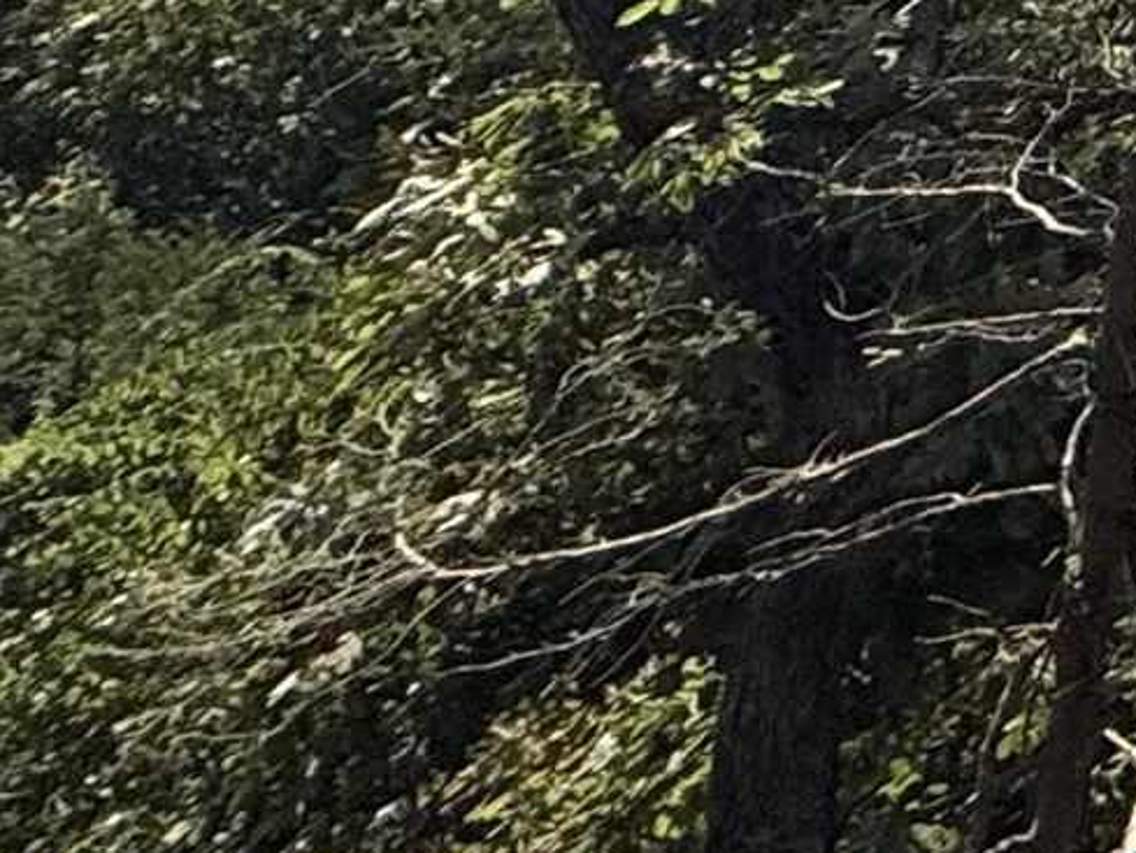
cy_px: -1420
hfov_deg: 10.9
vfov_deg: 12.0
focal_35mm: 88
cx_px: 3566
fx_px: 2889
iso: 50
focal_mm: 2.22
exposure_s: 1/2237
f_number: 2.2
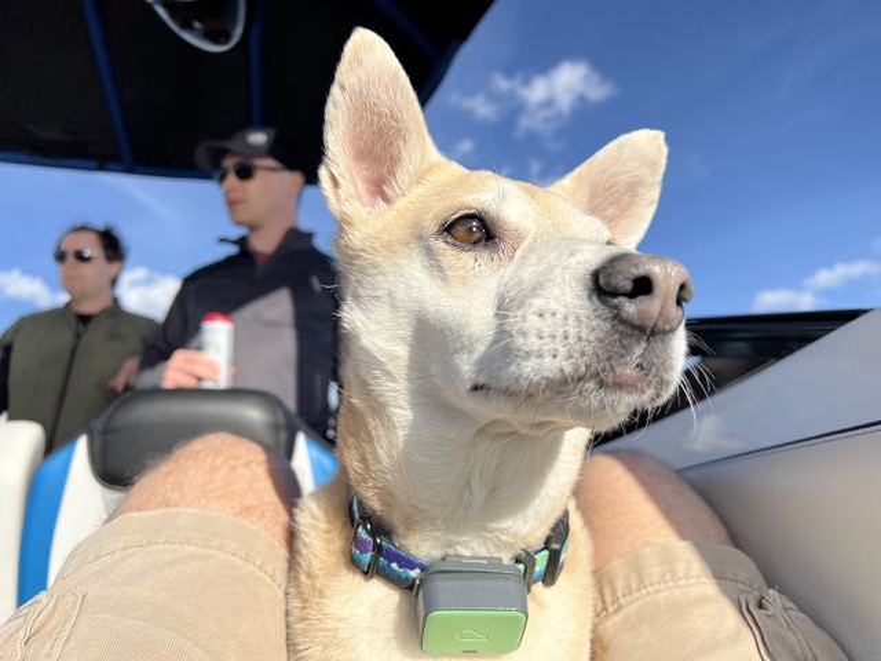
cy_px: 330
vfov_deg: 53.1
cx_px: 440
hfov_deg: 67.3
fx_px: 662
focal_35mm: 26
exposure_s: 1/3831
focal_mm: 5.7
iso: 50
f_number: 1.5
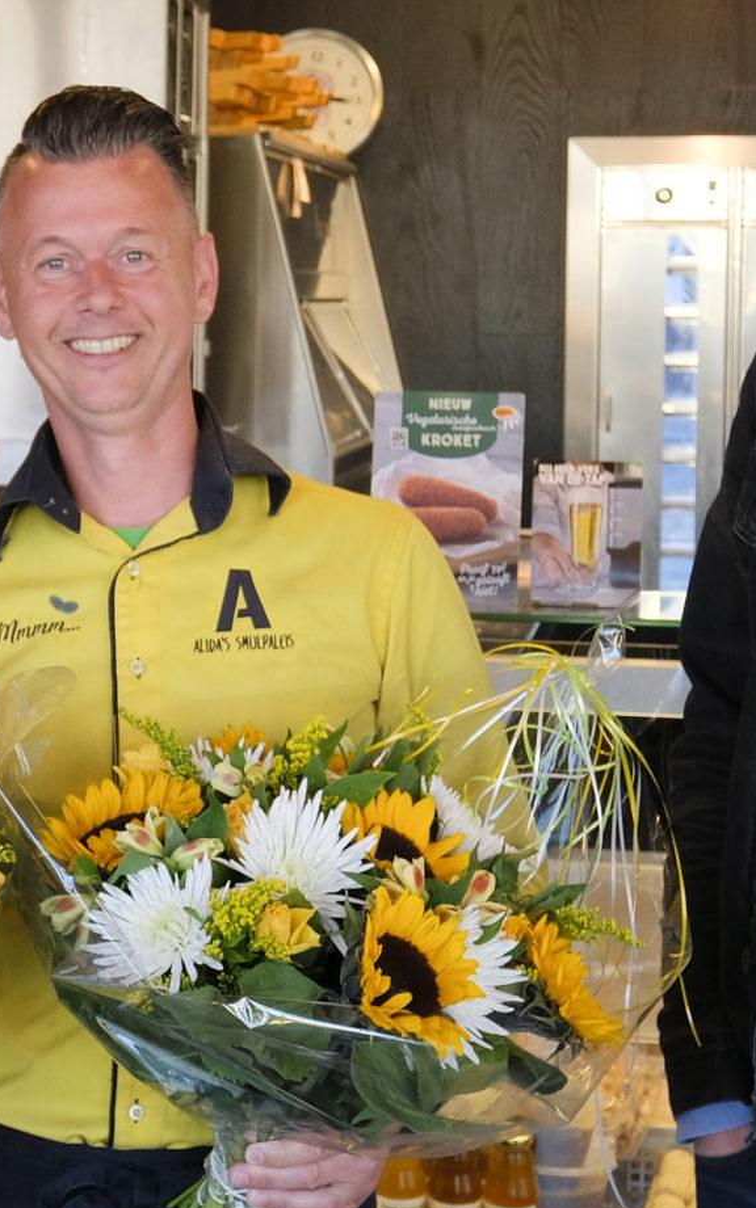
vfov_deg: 24.3
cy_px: 468
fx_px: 2801
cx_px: -29
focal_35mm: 85
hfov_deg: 15.1
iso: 800
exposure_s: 1/100
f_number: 5.6
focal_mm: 20
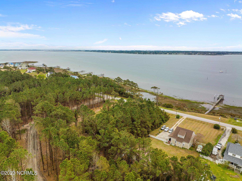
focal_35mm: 24
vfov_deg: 56.8
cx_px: 121
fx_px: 168
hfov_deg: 71.6
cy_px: 90
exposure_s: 1/240
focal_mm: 12.29
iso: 100
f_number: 3.5
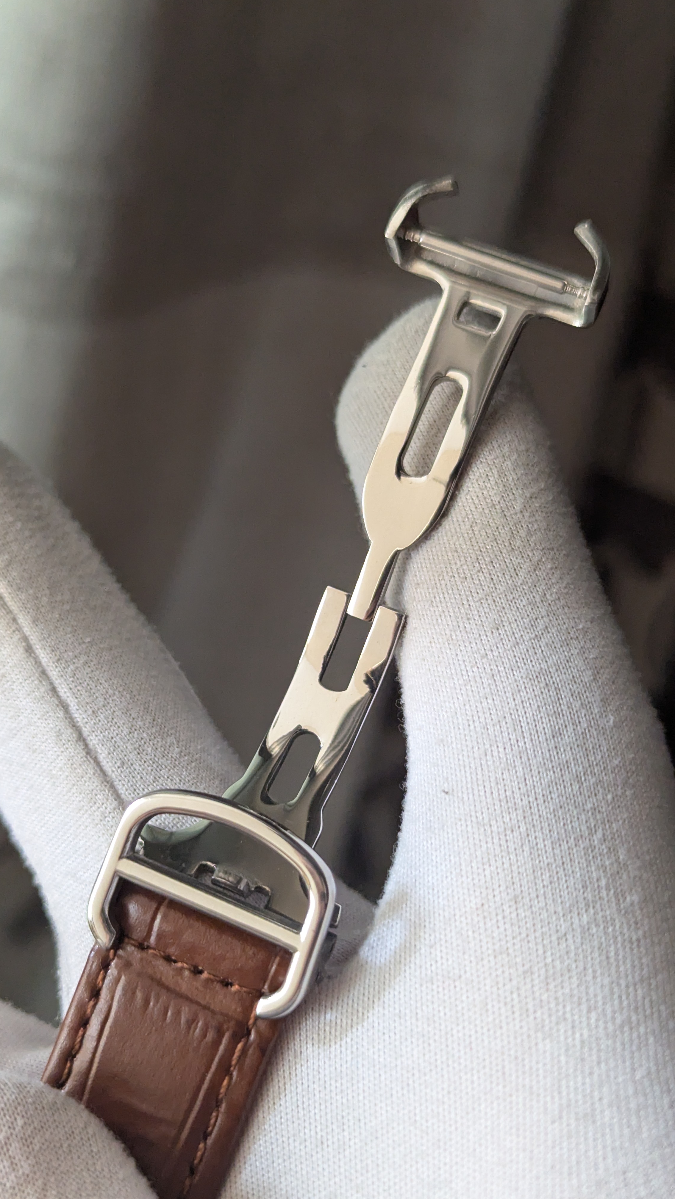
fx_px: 1686
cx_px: 289
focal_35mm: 53
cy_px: 600
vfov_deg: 39.2
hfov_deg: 22.6
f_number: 1.85
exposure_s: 1/261
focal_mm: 6.81
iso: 492
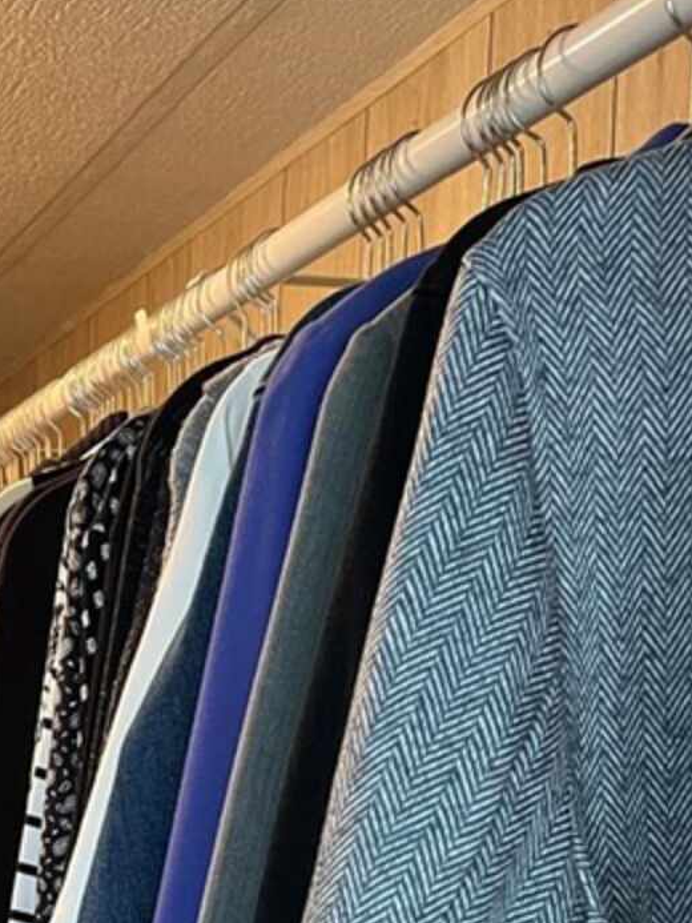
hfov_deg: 21.6
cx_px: -93
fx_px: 1705
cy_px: 1020
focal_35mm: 64
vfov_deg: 27.6
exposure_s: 1/40
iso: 500
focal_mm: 5.1
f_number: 1.6
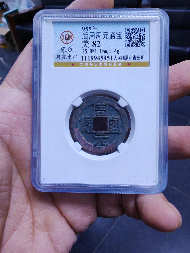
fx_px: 198
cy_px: 126
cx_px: 95
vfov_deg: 65.3
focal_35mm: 27
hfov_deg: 51.4
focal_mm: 1.96
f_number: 2.2
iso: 640
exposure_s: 1/33
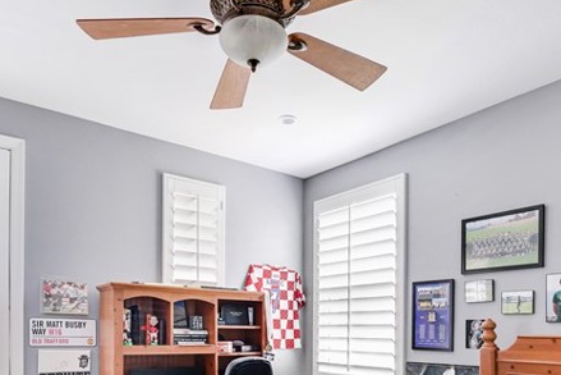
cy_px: 351
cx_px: 271
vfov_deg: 41.9
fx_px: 436
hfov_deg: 65.4
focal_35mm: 28
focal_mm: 12
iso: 100
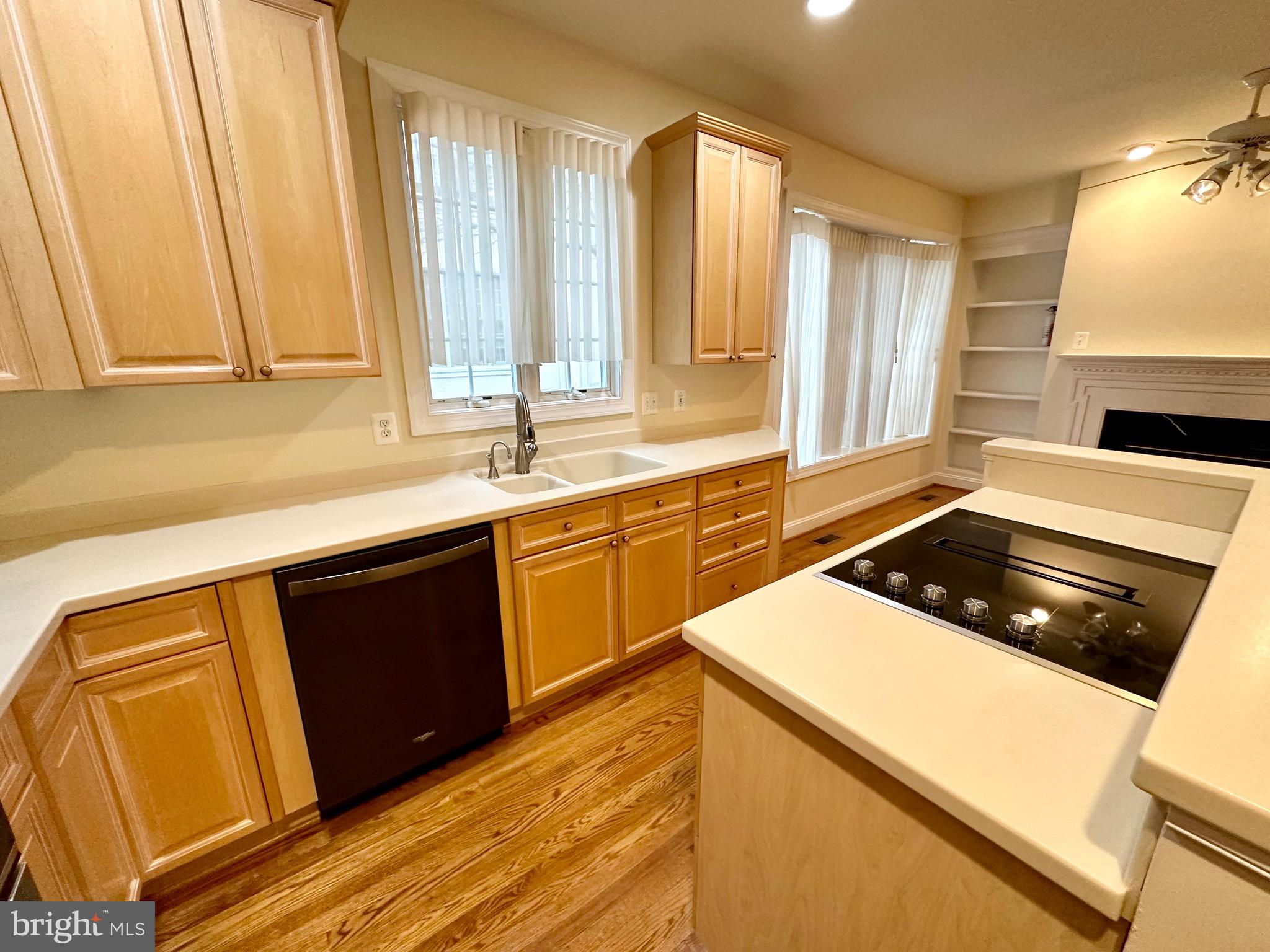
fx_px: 514
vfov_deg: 85.7
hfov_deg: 102.1
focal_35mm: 14
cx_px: 635
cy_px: 476
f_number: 2.2
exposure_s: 1/120
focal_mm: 2.22
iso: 320
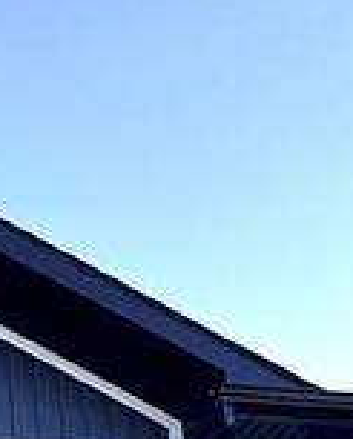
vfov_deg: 15.2
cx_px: -310
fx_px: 1328
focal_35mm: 102
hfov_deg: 13.4
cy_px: 877
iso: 80
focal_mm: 6.86
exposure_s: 1/615
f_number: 1.78
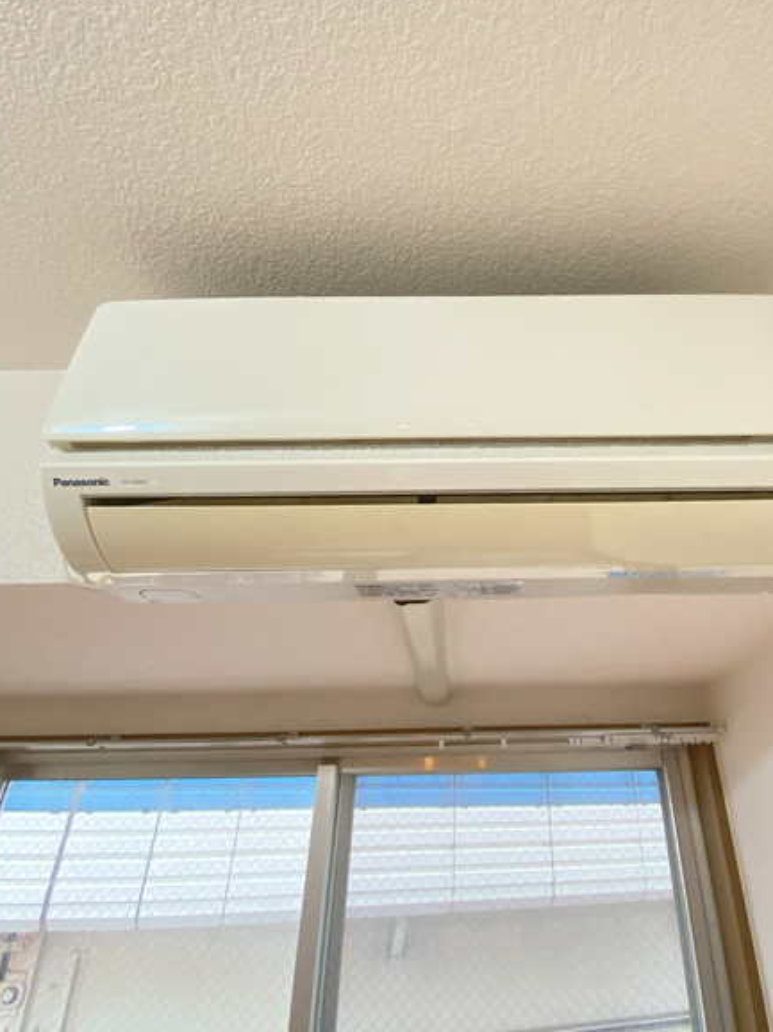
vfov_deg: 87.3
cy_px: 446
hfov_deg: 70.3
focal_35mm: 18
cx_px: 489
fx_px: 536
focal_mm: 1.54
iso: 250
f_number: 2.4
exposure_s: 1/50
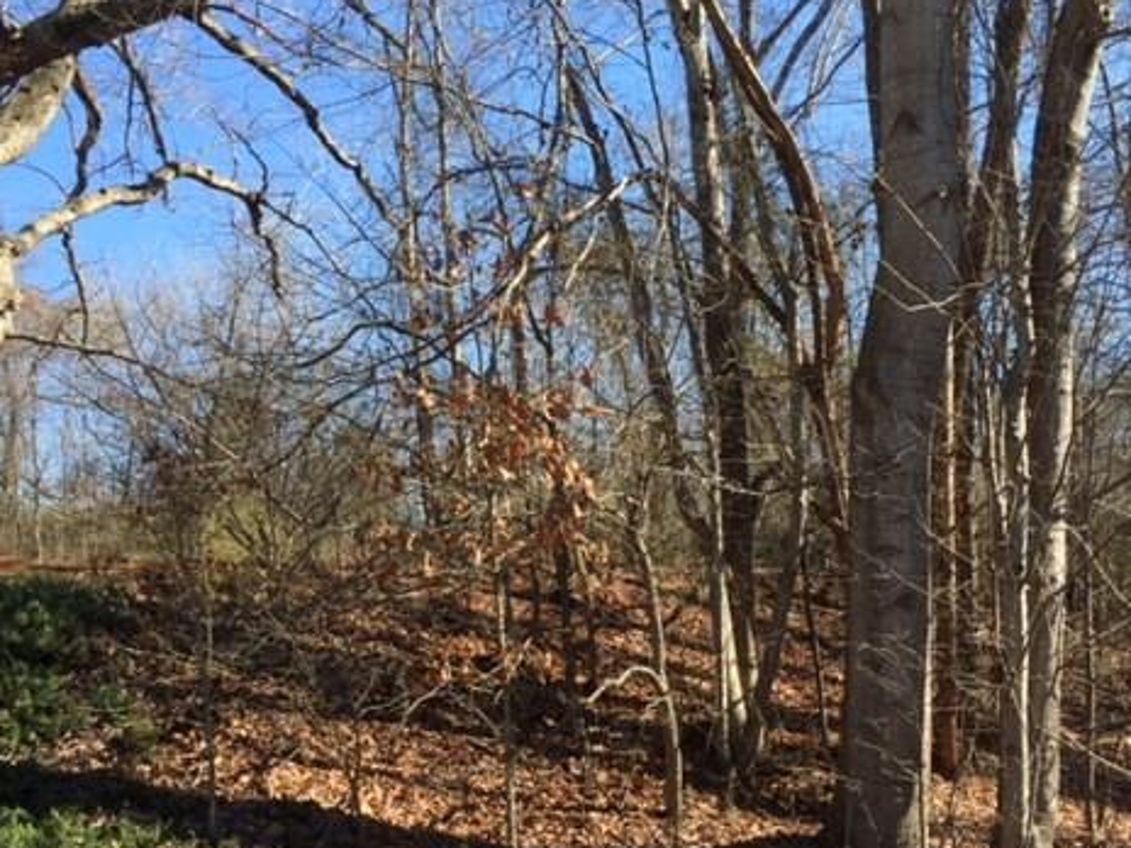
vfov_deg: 35.9
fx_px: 1307
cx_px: 624
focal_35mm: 40
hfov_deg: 46.7
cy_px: 456
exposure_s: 1/628
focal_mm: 4.15
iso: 32
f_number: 2.2
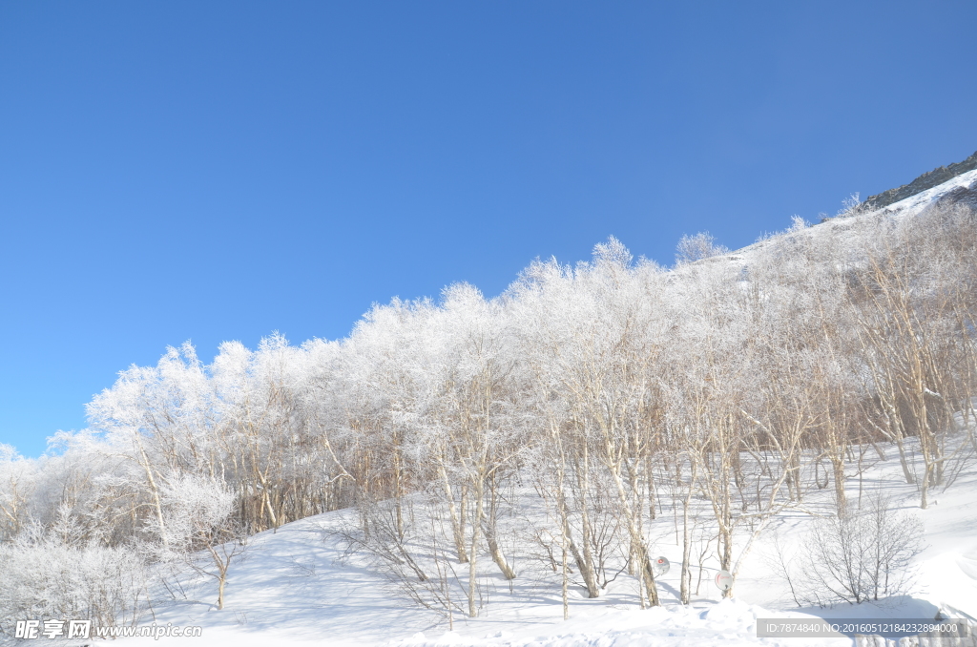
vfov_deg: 47.7
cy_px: 324
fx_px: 731
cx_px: 488
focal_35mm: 27
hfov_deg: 67.5
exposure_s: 1/320
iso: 100
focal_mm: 18
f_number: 9
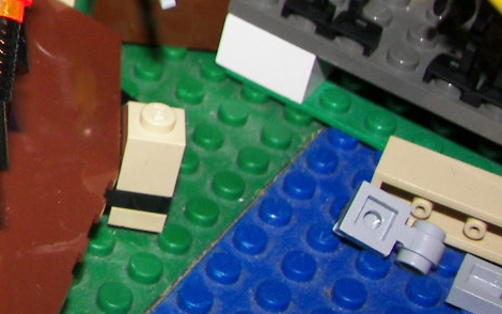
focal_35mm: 104
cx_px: -176
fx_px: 1423
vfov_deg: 12.5
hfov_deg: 18.4
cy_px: 25
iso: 100
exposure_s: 1/30
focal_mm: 6
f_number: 2.8
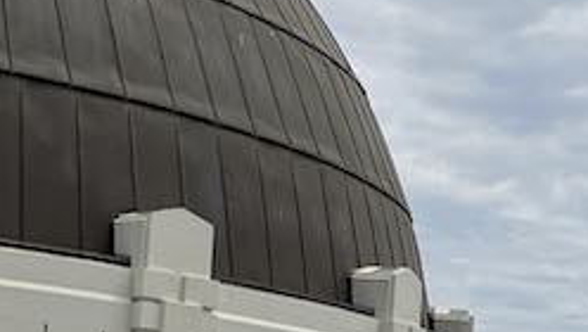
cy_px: 455
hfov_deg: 16.9
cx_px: 650
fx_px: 1919
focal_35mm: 123
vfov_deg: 9.7
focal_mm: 3.99
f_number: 1.8
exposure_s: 1/5405
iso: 32
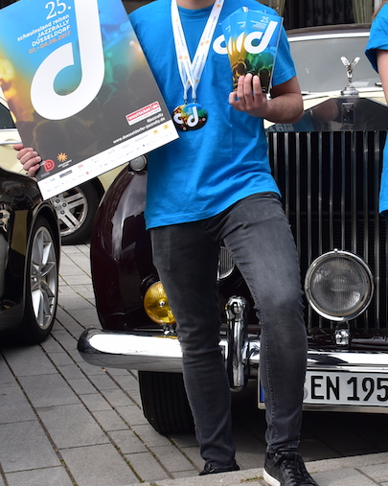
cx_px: 320
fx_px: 1063
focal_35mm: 74
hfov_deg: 20.4
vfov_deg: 25.6
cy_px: 163
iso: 220
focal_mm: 26
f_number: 10
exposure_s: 1/250
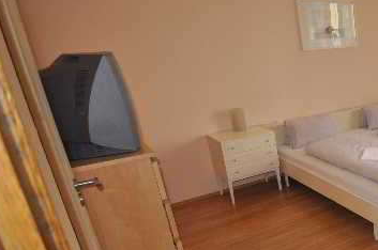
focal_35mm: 34
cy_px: 161
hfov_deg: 43.5
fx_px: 356
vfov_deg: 38.4
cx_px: 414
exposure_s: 1/125
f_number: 4
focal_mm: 10
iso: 450
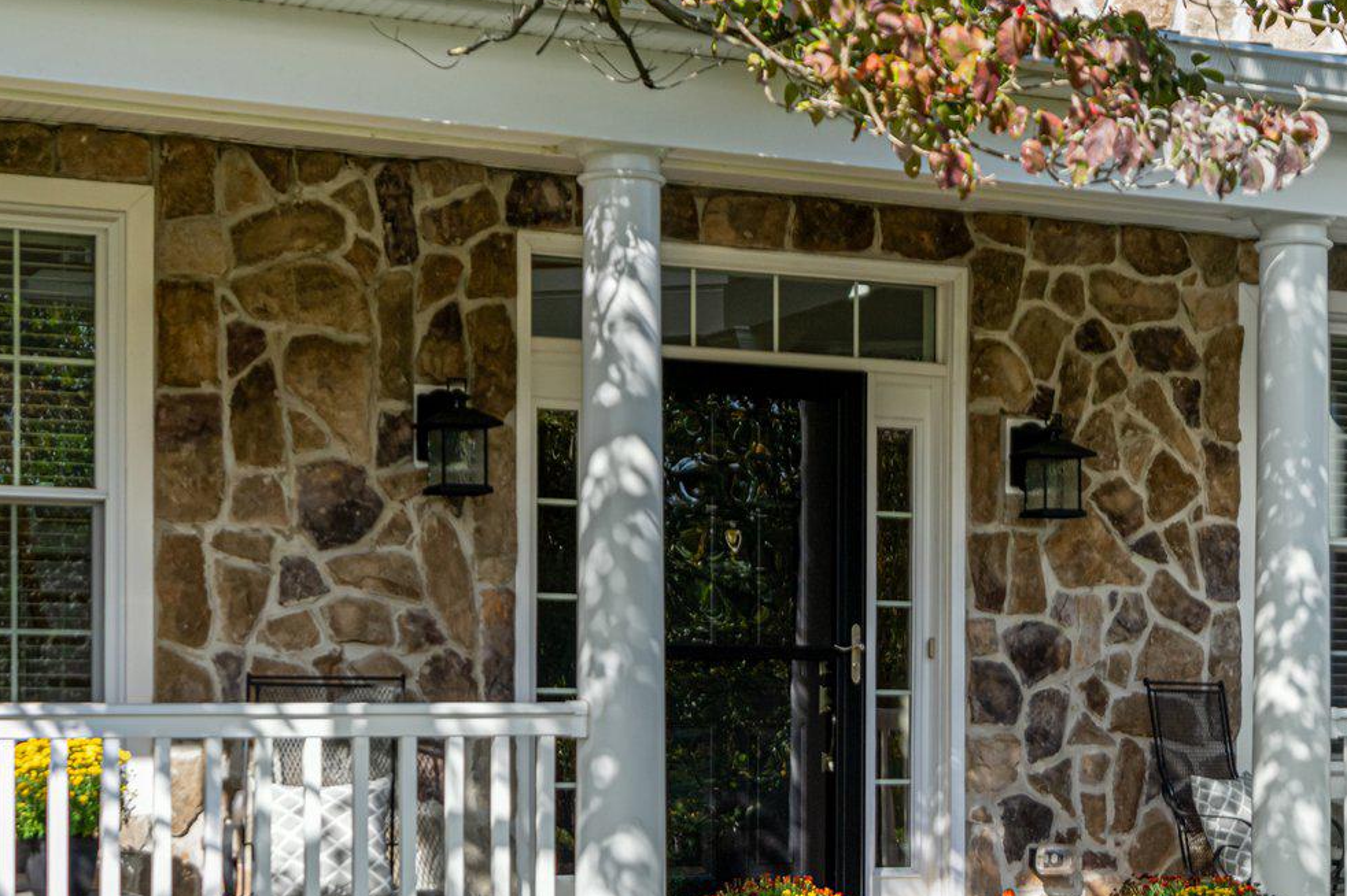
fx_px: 2730
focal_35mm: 73
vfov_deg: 18.6
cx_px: 830
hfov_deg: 27.6
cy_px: 654
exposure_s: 1/2500
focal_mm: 35
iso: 320
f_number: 2.8
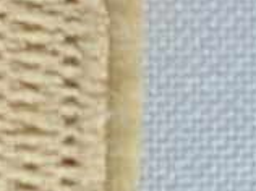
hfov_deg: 12.2
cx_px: -343
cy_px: 147
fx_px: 975
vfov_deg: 11.2
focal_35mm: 132
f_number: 1.8
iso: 50
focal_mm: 5.4
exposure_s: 1/138
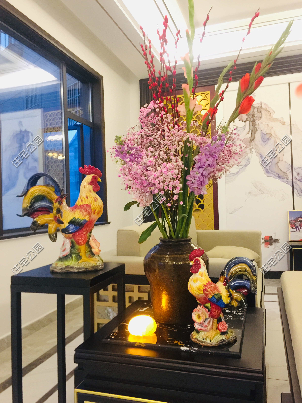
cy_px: 202
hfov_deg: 48.2
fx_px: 337
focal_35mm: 29
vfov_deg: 61.7
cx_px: 151
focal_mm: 4.15
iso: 160
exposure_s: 1/4
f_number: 2.2
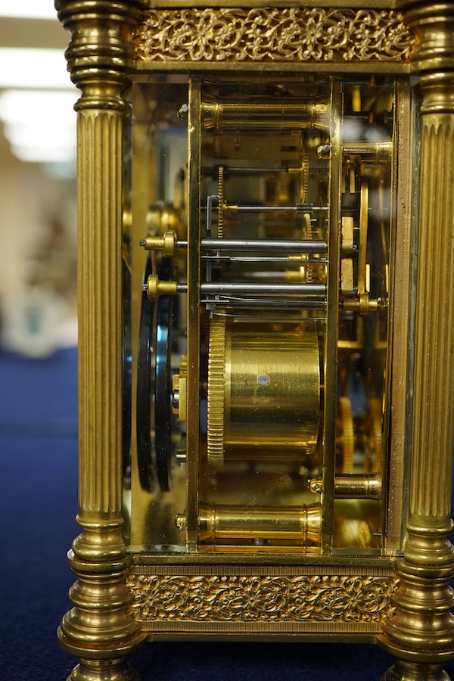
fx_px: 851
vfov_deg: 43.6
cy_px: 340
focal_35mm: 45
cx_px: 227
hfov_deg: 29.9
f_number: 7.1
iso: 1250
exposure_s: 1/125
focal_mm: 30
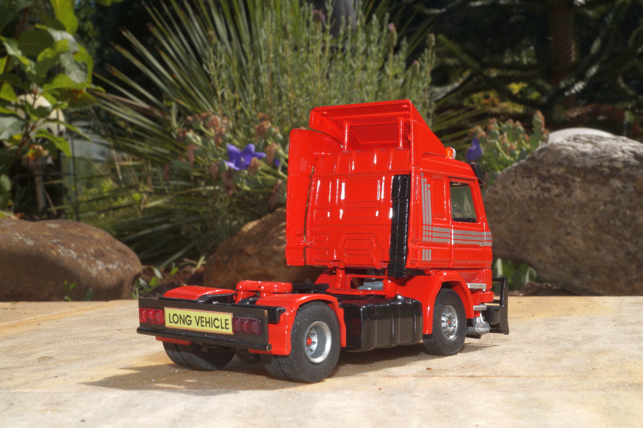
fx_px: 937
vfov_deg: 25.7
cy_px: 214
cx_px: 322
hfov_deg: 37.9
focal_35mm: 52
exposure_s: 1/60
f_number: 25
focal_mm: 35
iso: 125
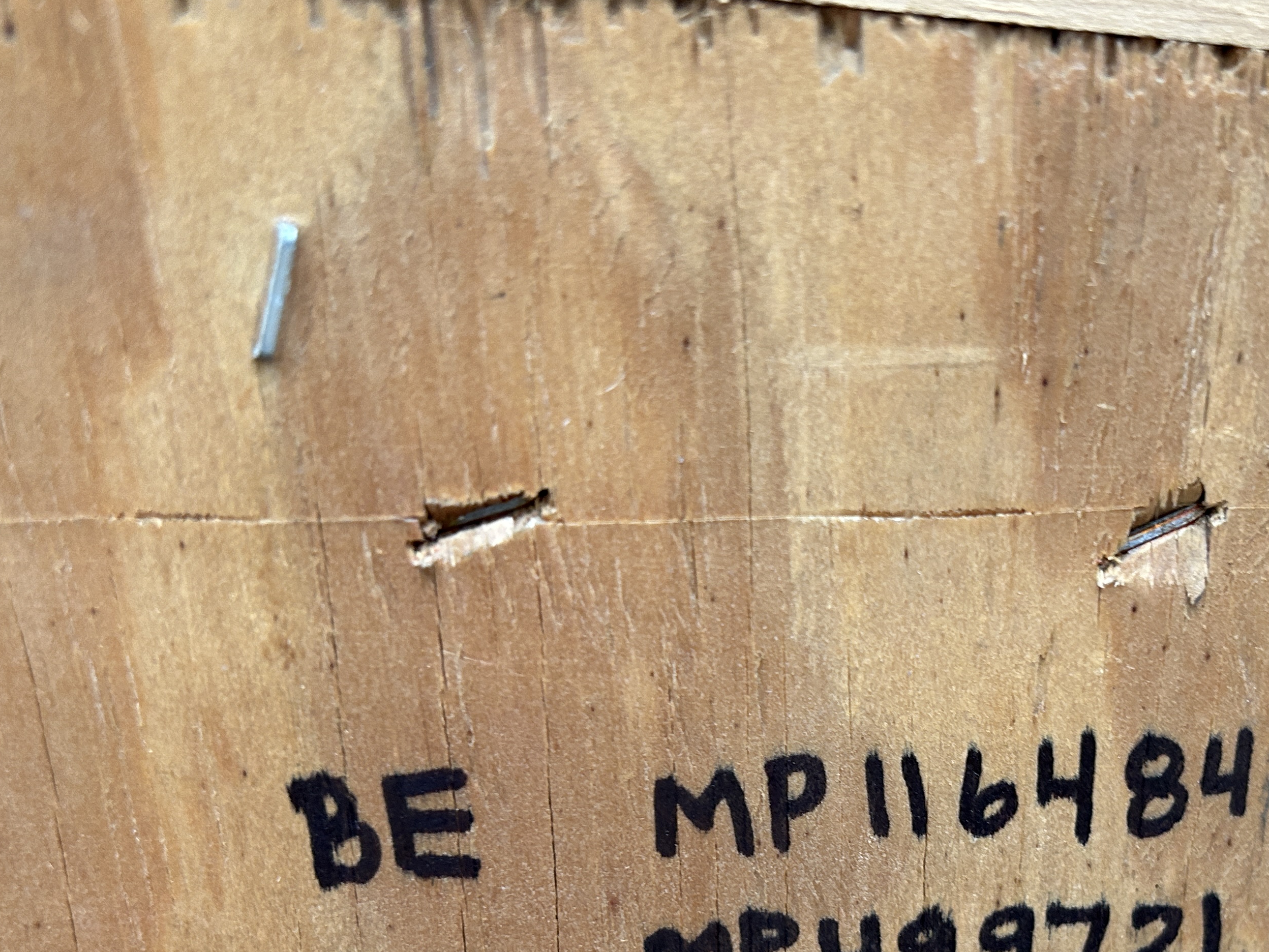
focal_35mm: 42
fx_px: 1540
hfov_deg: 43.8
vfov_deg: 33.4
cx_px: 898
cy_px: 758
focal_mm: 5.7
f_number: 1.5
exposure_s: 1/69
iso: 125
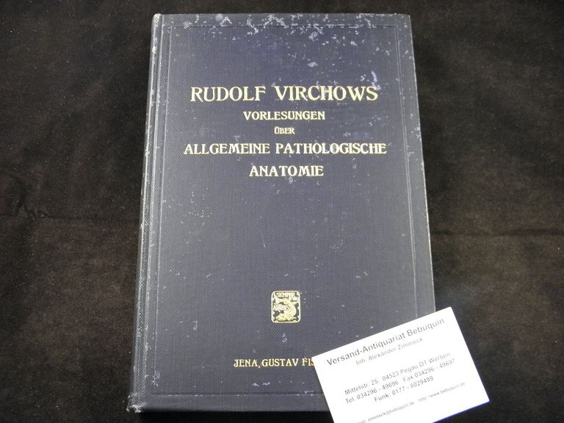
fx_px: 554
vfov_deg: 41.8
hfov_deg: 54.0
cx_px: 282
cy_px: 212
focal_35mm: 34
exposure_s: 1/10
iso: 200
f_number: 3.7
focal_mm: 6.2
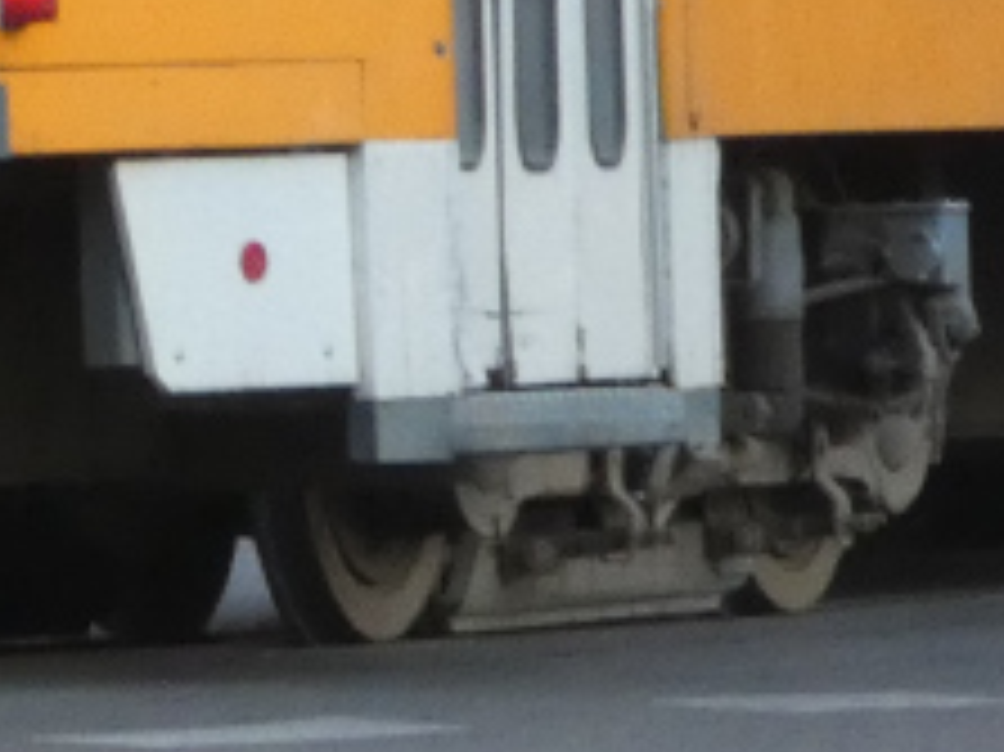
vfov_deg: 1.6
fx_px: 27017
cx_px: 720
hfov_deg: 2.1
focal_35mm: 932
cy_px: -516
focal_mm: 28.8
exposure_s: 1/250
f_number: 5.4
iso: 500
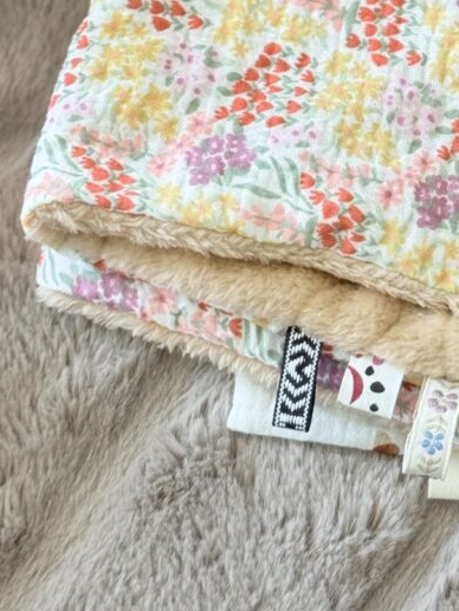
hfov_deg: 15.4
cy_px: 90
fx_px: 1679
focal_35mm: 95
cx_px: 395
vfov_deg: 20.3
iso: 100
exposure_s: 1/74
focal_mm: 6.76
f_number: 1.78
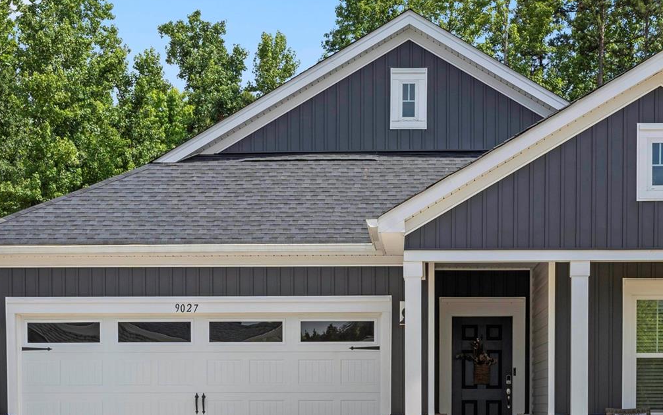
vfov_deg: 15.7
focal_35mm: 83
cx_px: 382
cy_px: 209
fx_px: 1500
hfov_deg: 24.9
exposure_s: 1/200
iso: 100
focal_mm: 40
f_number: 10
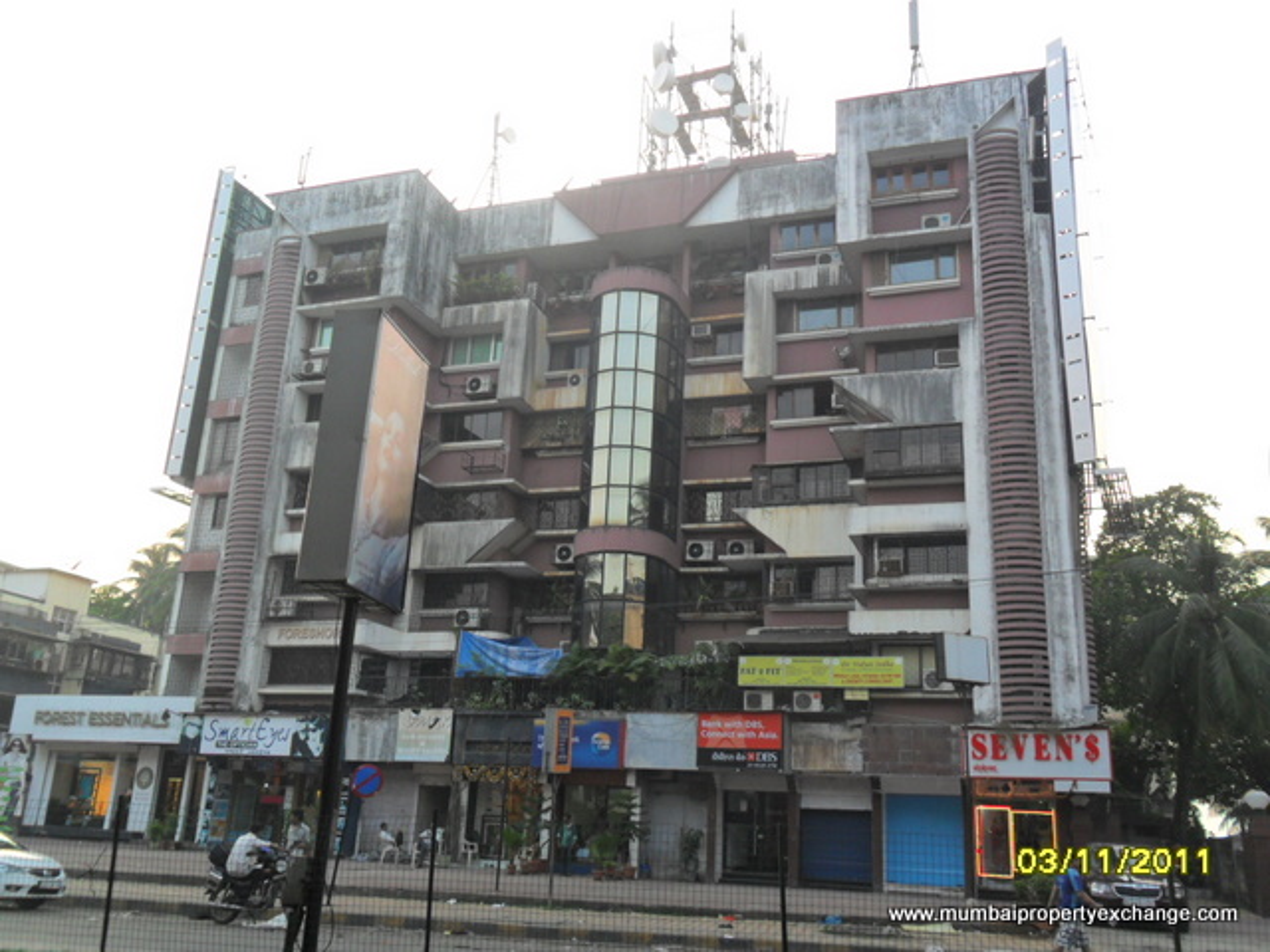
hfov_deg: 56.8
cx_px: 635
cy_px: 476
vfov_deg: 44.2
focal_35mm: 32
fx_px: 1174
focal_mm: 5.7
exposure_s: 1/90
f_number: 3.7
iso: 100
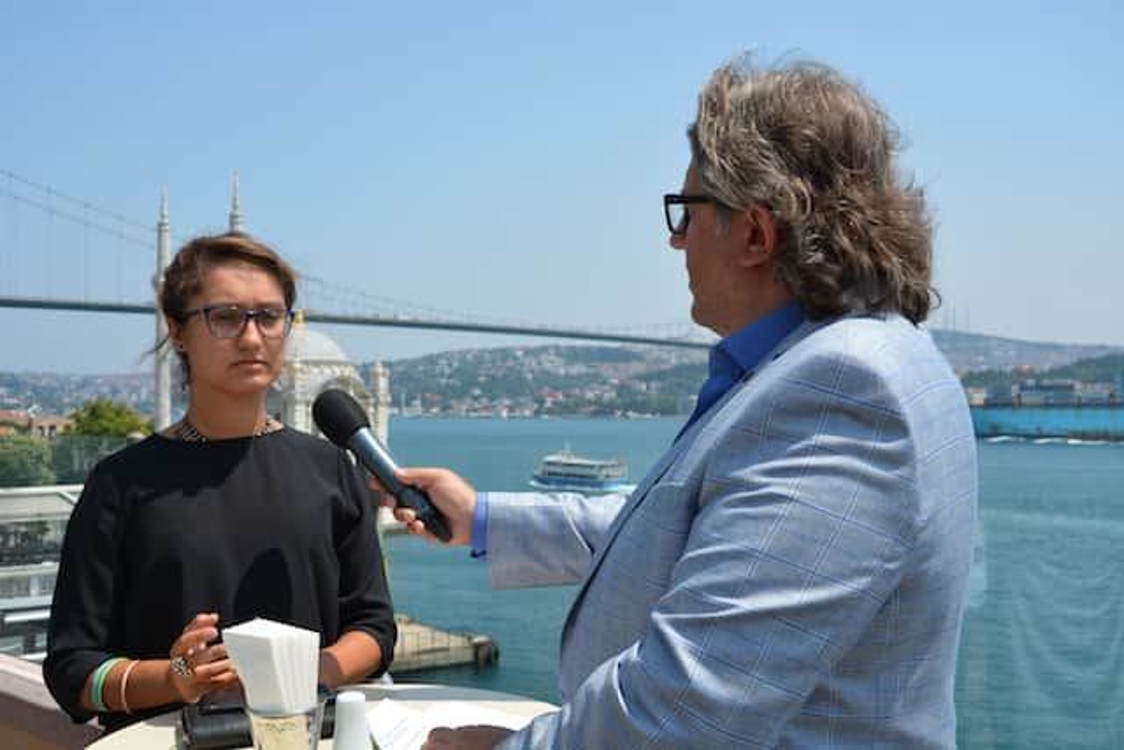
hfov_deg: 51.3
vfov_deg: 35.5
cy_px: 375
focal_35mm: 38
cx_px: 562
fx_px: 1171
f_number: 8
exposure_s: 1/250
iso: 100
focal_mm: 25
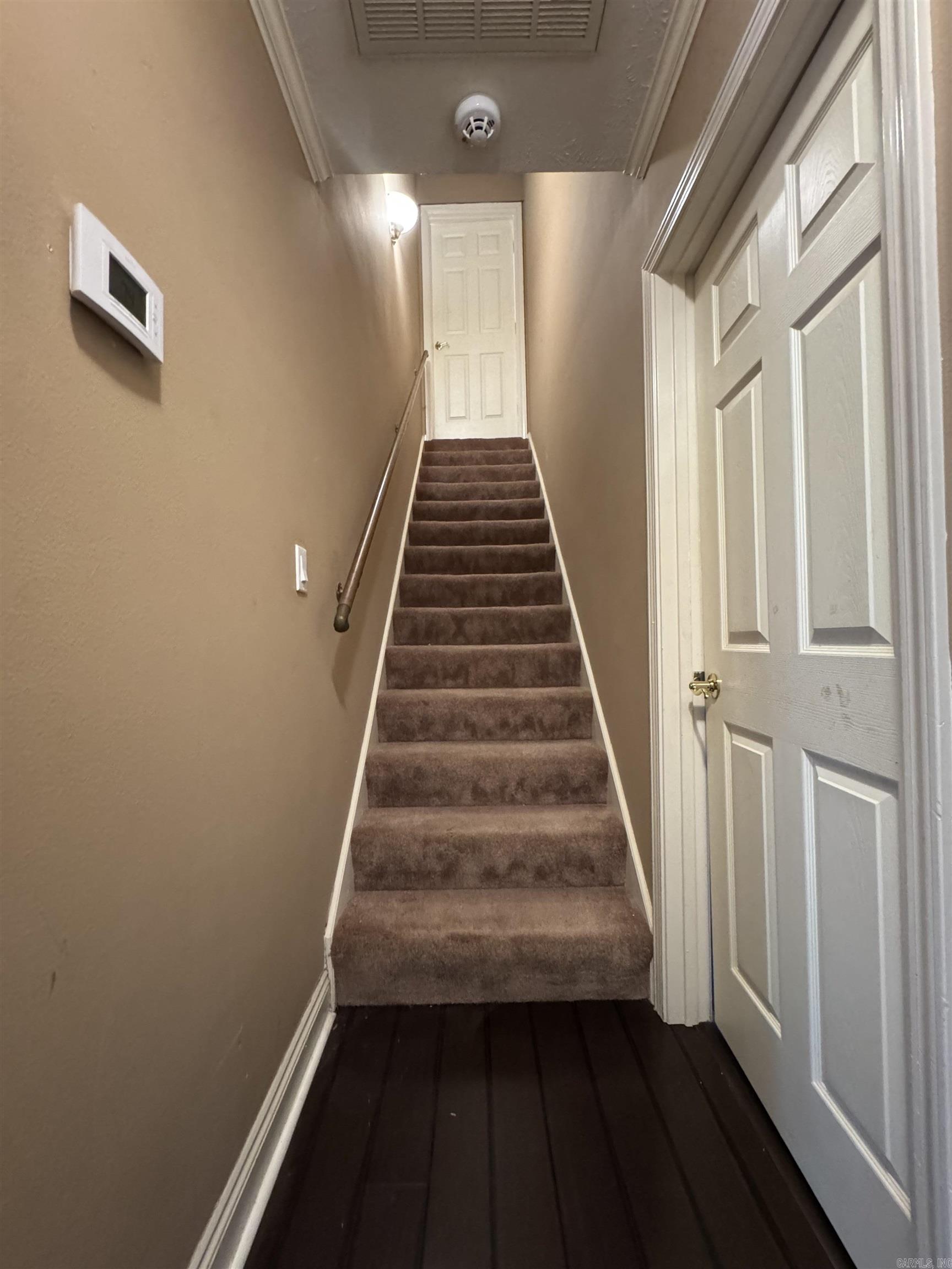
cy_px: 634
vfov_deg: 102.1
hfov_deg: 85.7
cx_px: 476
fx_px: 513
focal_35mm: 14
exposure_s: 1/40
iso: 1000
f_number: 2.2
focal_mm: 2.22
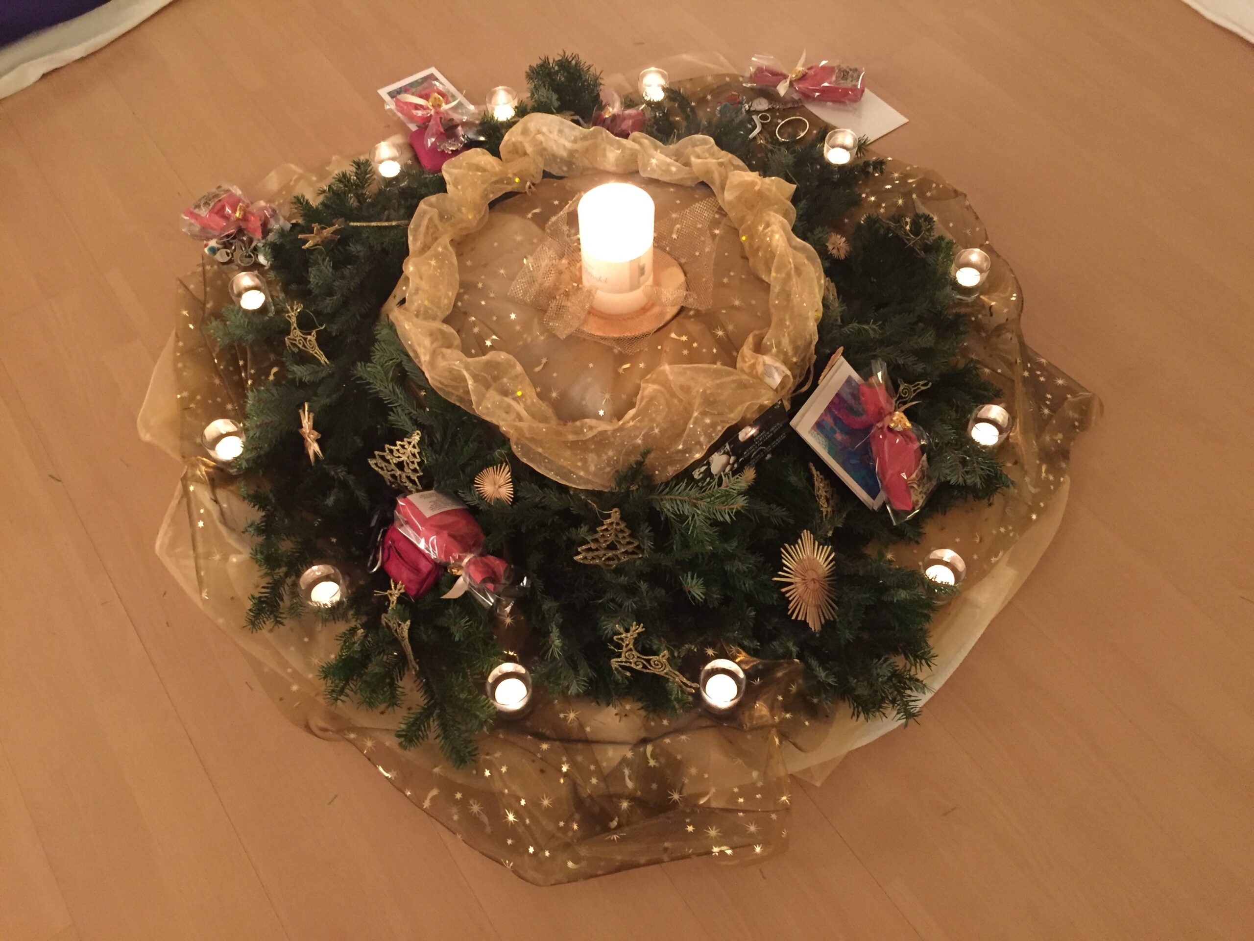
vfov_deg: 48.2
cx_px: 627
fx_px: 1051
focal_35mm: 29
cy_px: 470
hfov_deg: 61.7
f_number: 2.2
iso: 500
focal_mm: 4.15
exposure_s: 1/17
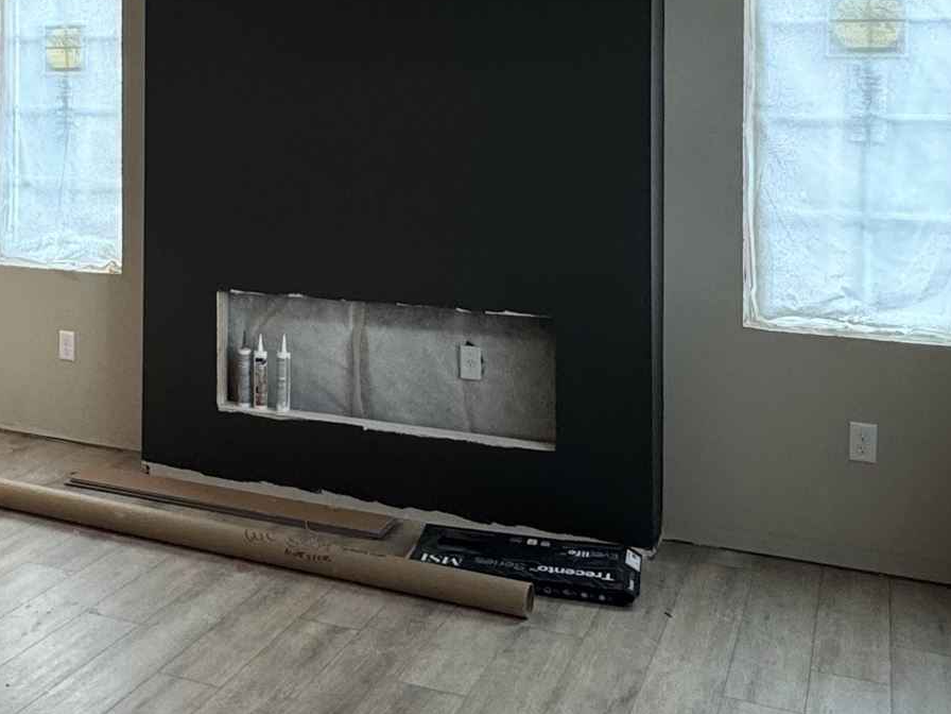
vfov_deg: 29.2
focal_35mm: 48
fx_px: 1319
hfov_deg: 37.9
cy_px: 87
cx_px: 166
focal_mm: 2.22
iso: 200
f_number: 2.2
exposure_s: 1/60
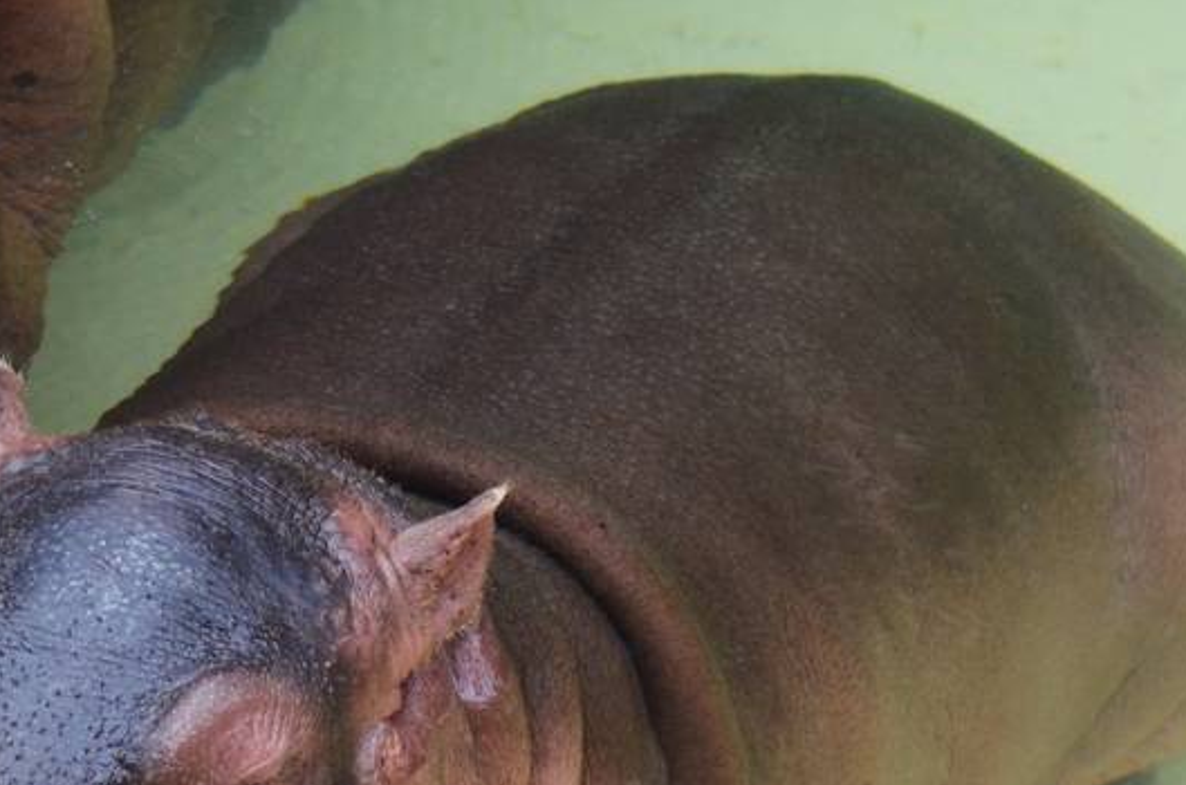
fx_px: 14921
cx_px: -20
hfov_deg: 4.5
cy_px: 467
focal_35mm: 454
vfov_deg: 3.0
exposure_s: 1/400
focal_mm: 100
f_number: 5
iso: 400
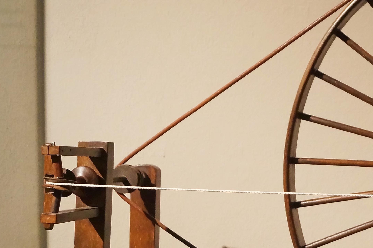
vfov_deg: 18.0
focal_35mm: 75
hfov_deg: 25.5
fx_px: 776
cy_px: 199
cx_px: 386
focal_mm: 22
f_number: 4
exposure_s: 1/160
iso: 2500
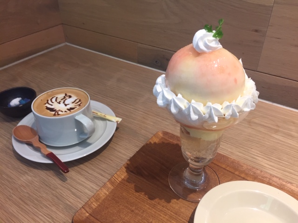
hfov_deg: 61.7
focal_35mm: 29
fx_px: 250
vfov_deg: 48.2
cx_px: 149
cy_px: 112
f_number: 2.2
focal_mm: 4.15
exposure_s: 1/30
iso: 80
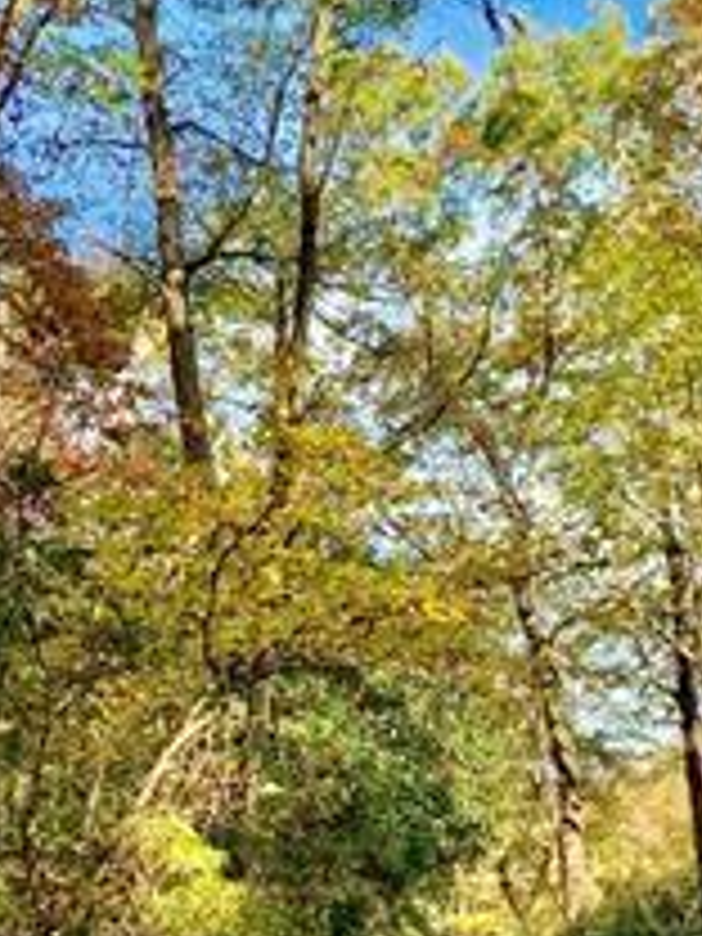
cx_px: 328
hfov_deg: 24.4
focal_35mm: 60
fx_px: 1622
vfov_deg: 32.2
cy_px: 472
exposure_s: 1/214
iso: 25
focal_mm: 4.25
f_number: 1.8
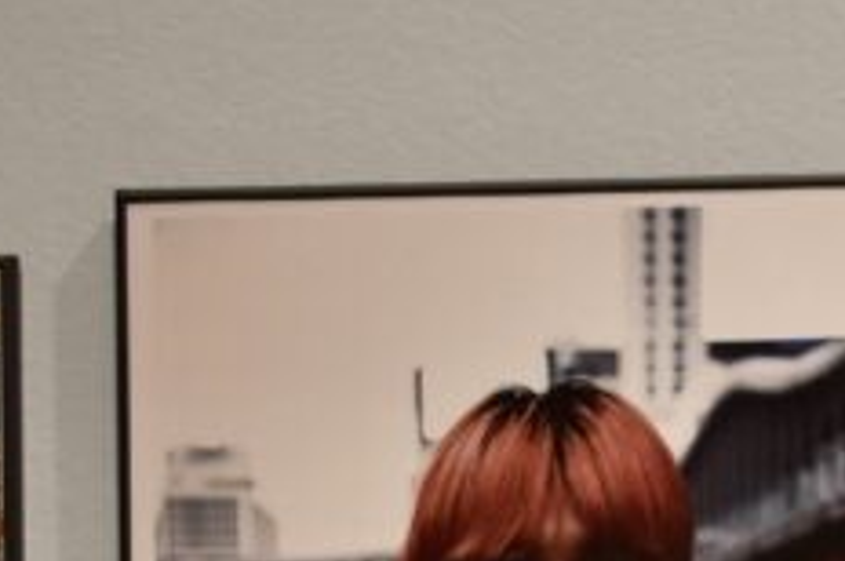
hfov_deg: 10.2
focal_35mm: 199
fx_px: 4664
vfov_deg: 6.8
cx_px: 1082
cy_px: 821
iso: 800
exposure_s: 1/50
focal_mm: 30
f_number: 4.2
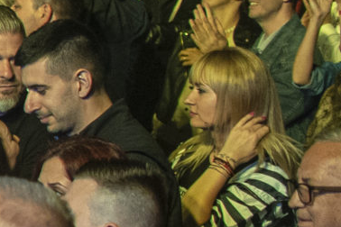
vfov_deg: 5.8
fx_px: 2245
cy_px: 126
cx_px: -735
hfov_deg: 7.5
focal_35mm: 237
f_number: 2.8
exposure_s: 1/200
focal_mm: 35
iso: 2000
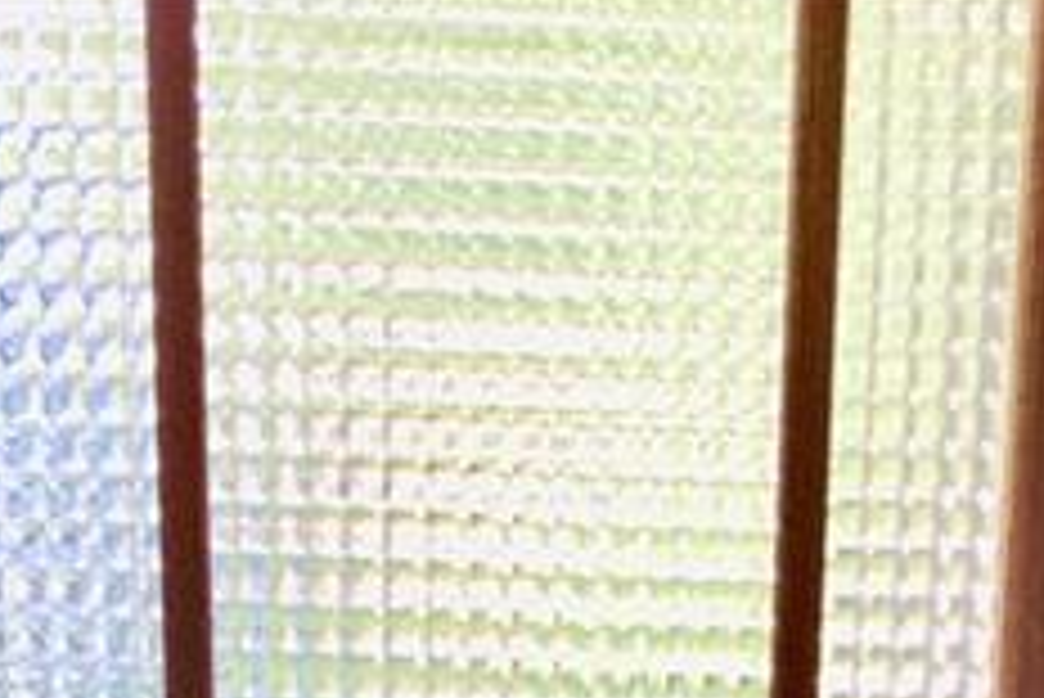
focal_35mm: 110
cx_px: 650
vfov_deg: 10.6
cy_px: 1707
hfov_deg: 18.5
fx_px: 3192
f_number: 2.4
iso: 32
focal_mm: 3.3
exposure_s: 1/50
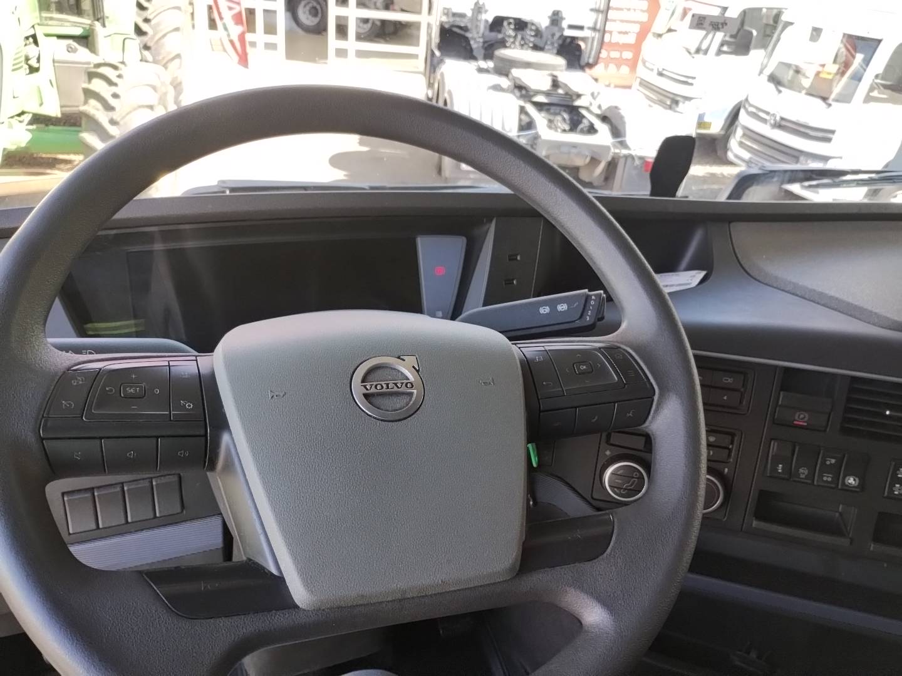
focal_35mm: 28
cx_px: 451
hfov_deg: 63.4
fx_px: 730
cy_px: 338
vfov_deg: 49.7
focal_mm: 4.27
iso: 416
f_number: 1.8
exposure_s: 1/120
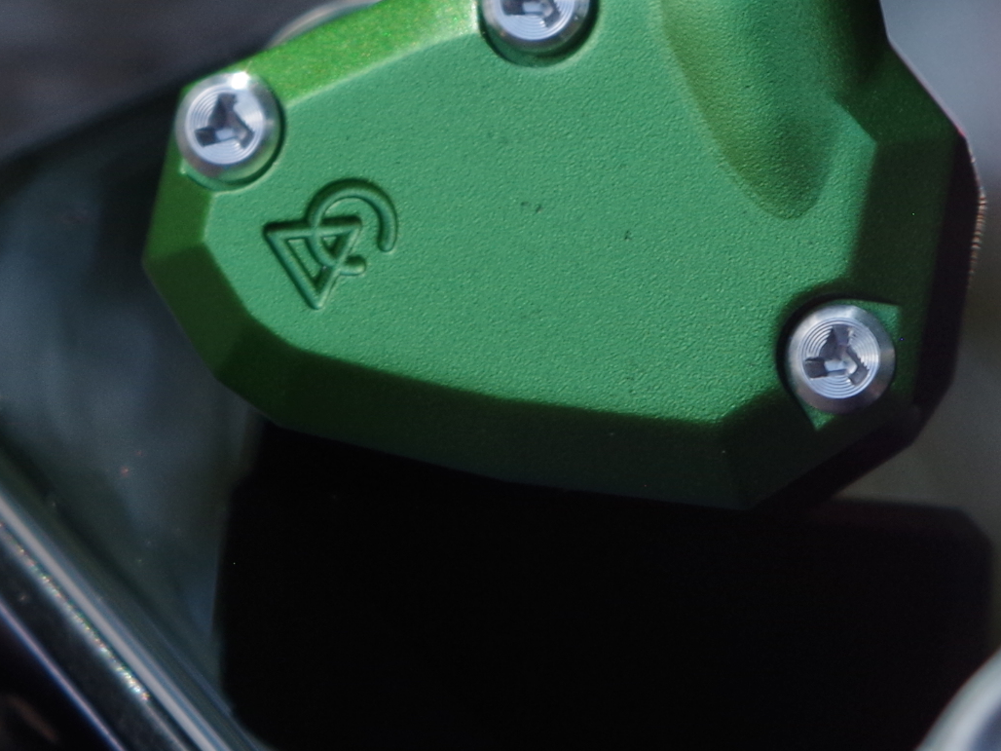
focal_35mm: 265
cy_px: 428
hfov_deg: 7.5
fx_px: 7663
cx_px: 223
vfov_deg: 5.6
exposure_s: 1/100
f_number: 9
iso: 400
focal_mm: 55
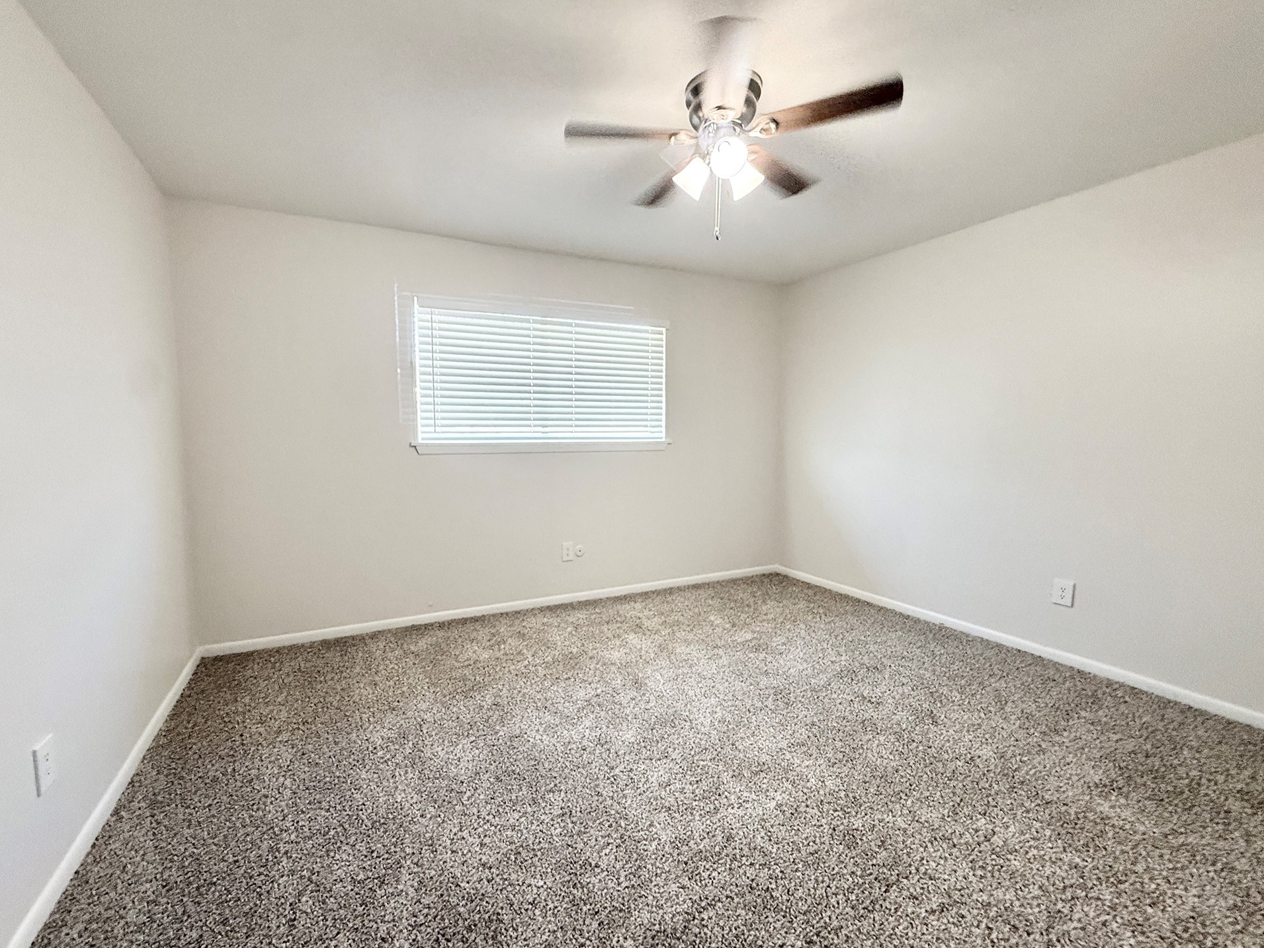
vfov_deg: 81.7
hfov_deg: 98.1
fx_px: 548
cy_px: 486
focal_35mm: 15
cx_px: 595
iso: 250
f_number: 2.2
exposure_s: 1/120
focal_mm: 2.22
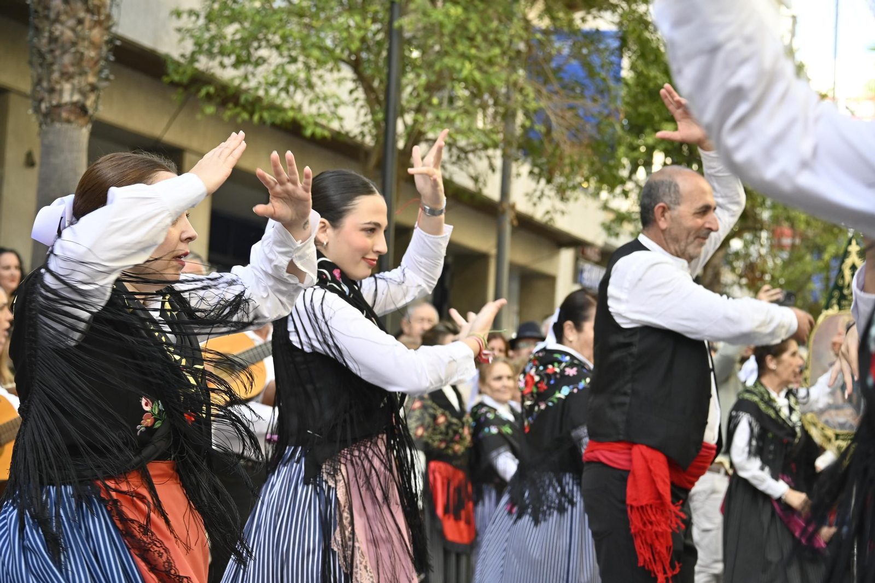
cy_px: 292
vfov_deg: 14.7
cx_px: 438
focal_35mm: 93
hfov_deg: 21.9
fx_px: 2260
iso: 500
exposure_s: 1/320
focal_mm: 62
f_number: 5.6
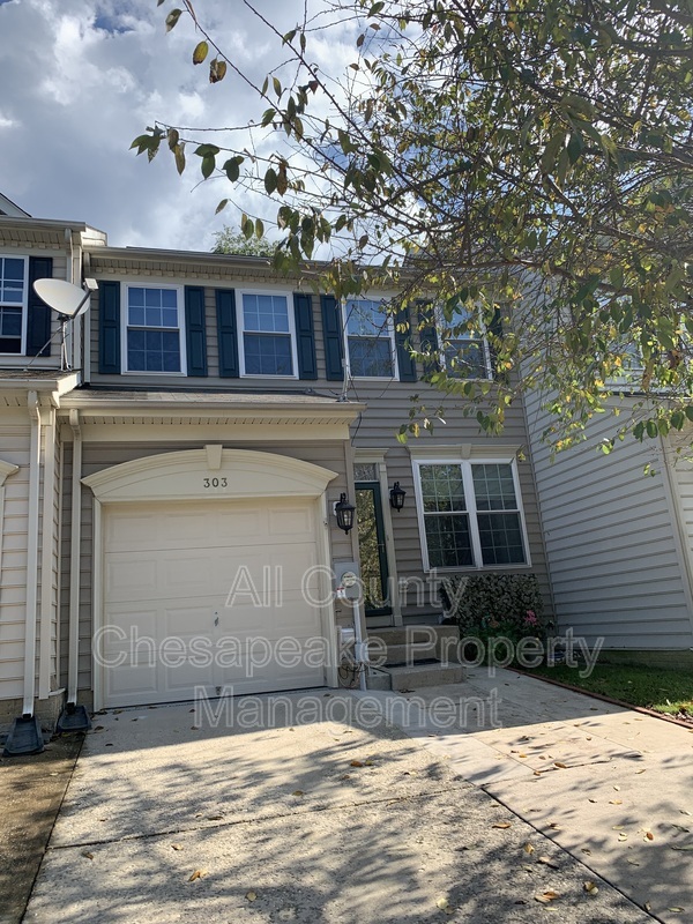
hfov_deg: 53.1
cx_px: 346
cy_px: 462
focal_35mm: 26
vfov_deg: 67.3
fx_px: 694
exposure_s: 1/1387
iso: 25
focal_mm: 4.25
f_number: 1.8
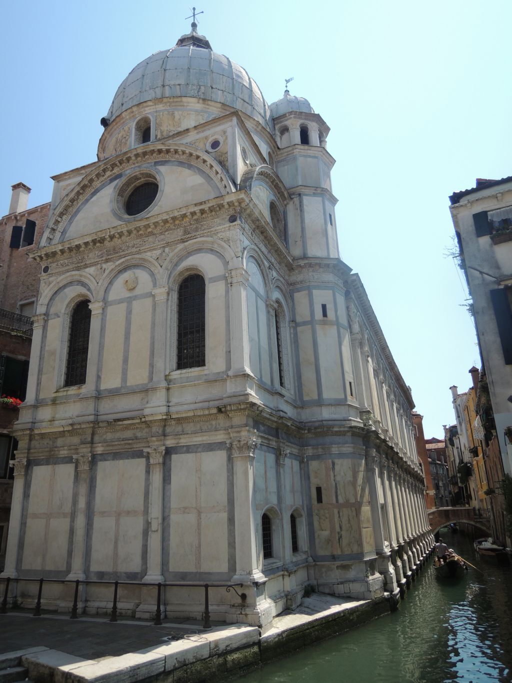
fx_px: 473
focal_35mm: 24
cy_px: 342
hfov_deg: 56.8
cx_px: 256
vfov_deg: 71.6
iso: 100
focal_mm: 4.3
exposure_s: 1/1250
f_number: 2.8
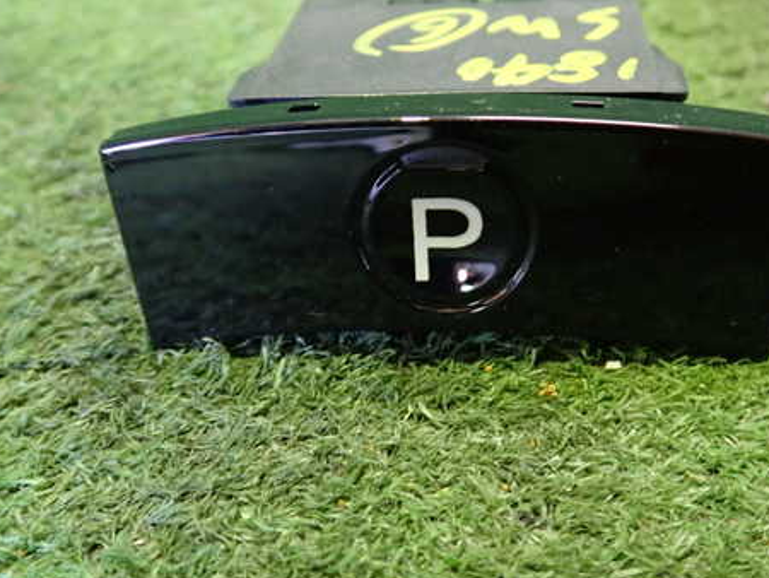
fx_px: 889
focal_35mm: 40
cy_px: 246
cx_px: 431
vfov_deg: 35.9
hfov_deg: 46.7
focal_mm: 5.4
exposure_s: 1/20
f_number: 2.3
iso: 800
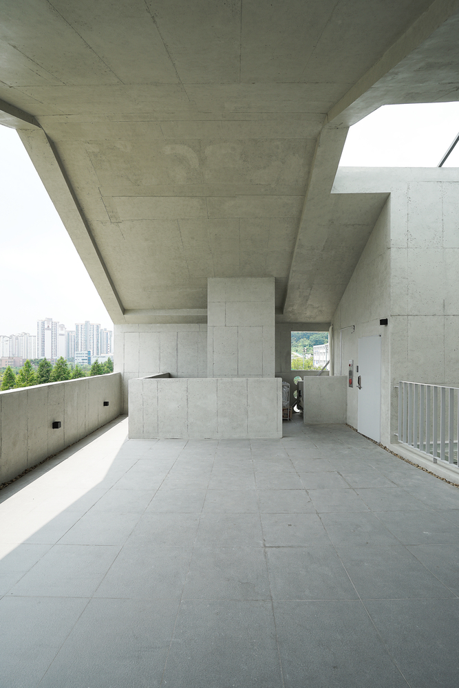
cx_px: 230
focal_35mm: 16
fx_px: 306
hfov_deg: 73.8
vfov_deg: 96.7
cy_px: 344
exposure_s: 1/200
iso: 200
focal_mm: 16
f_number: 7.1
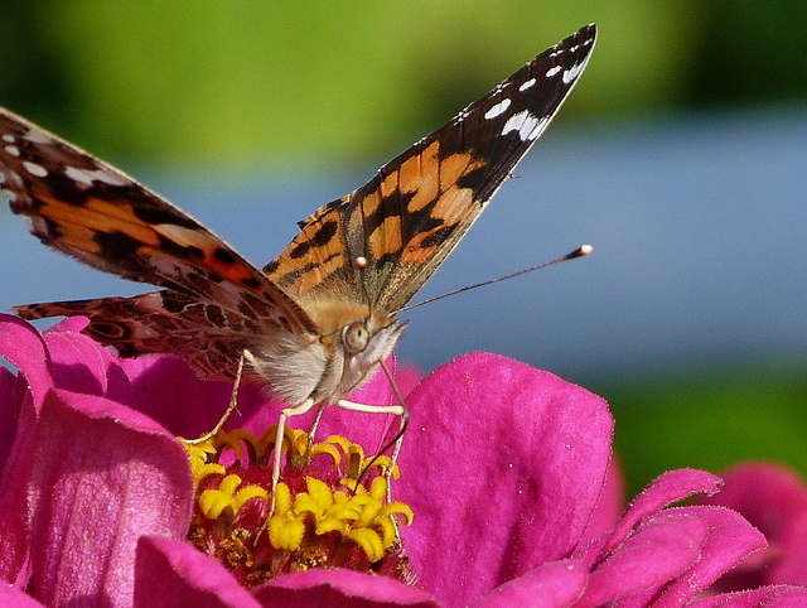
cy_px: 304
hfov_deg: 2.5
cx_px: 404
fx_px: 18655
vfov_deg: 1.9
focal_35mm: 799
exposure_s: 1/320
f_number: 5.6
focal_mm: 108
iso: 80
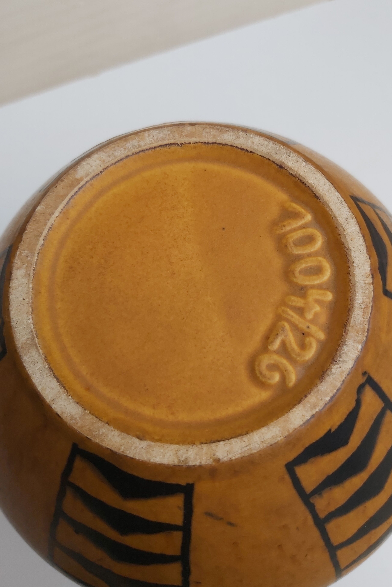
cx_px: 228
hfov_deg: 46.2
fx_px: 457
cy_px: 292
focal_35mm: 28
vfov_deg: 65.5
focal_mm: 3.92
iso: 64
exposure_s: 1/1820
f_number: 1.7
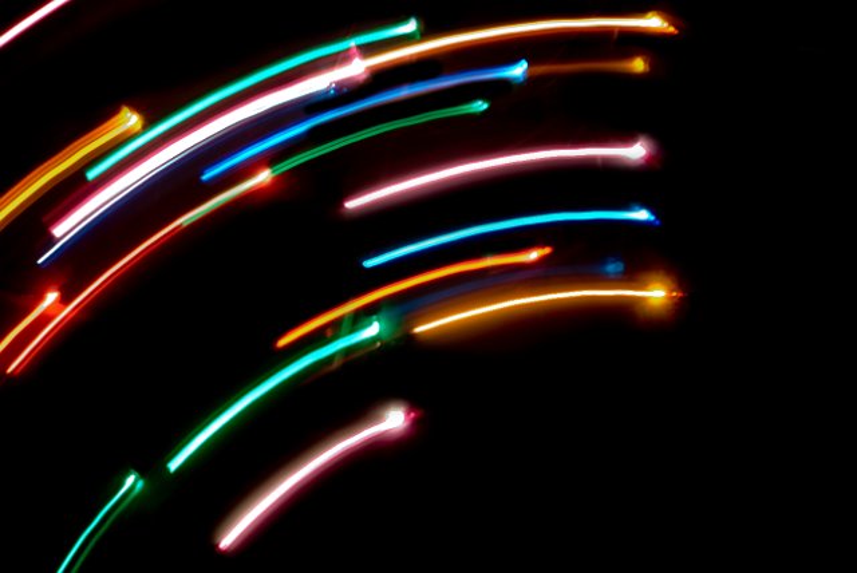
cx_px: 428
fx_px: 1787
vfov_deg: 18.2
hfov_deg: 27.0
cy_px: 286
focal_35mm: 75
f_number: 5.6
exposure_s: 1.6
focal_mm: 50
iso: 100
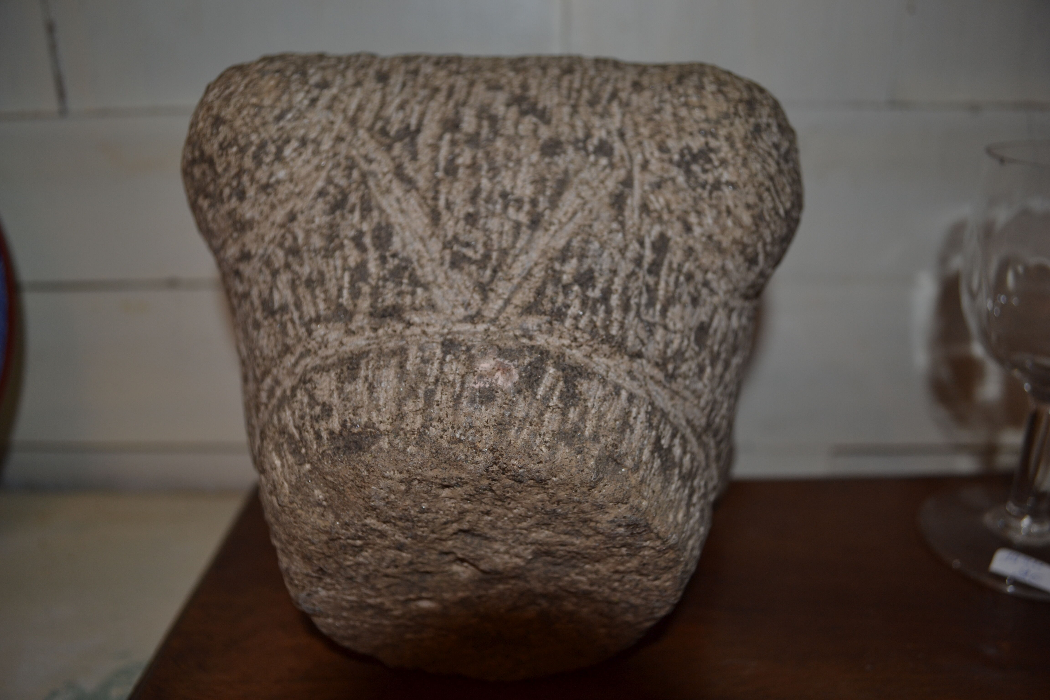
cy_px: 350
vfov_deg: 47.9
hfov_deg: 67.4
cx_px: 525
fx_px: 787
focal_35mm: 27
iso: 140
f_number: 3.5
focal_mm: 18
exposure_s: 1/60
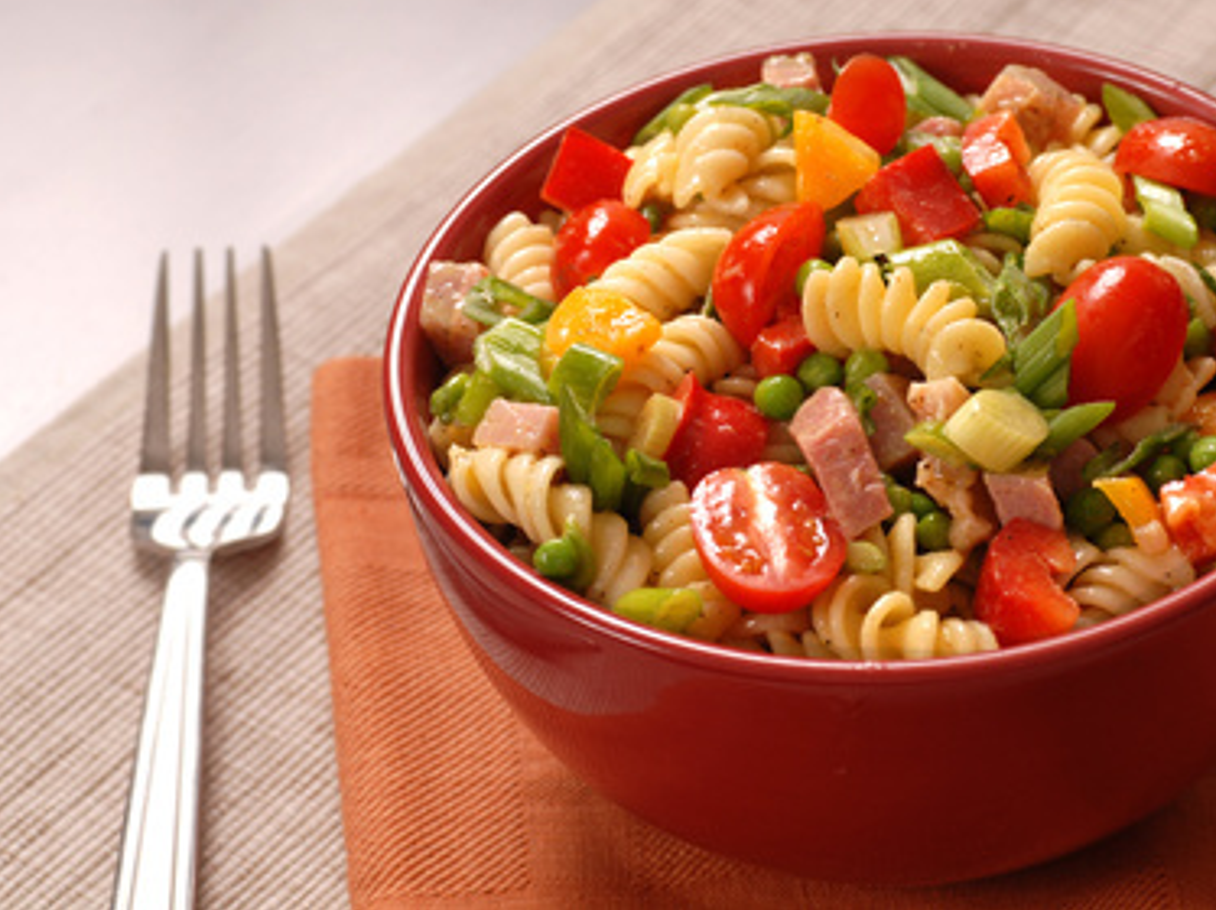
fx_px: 5161
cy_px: 453
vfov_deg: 10.1
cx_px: 655
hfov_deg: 13.4
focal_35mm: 147
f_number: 9
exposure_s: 1/100
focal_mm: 90
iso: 100
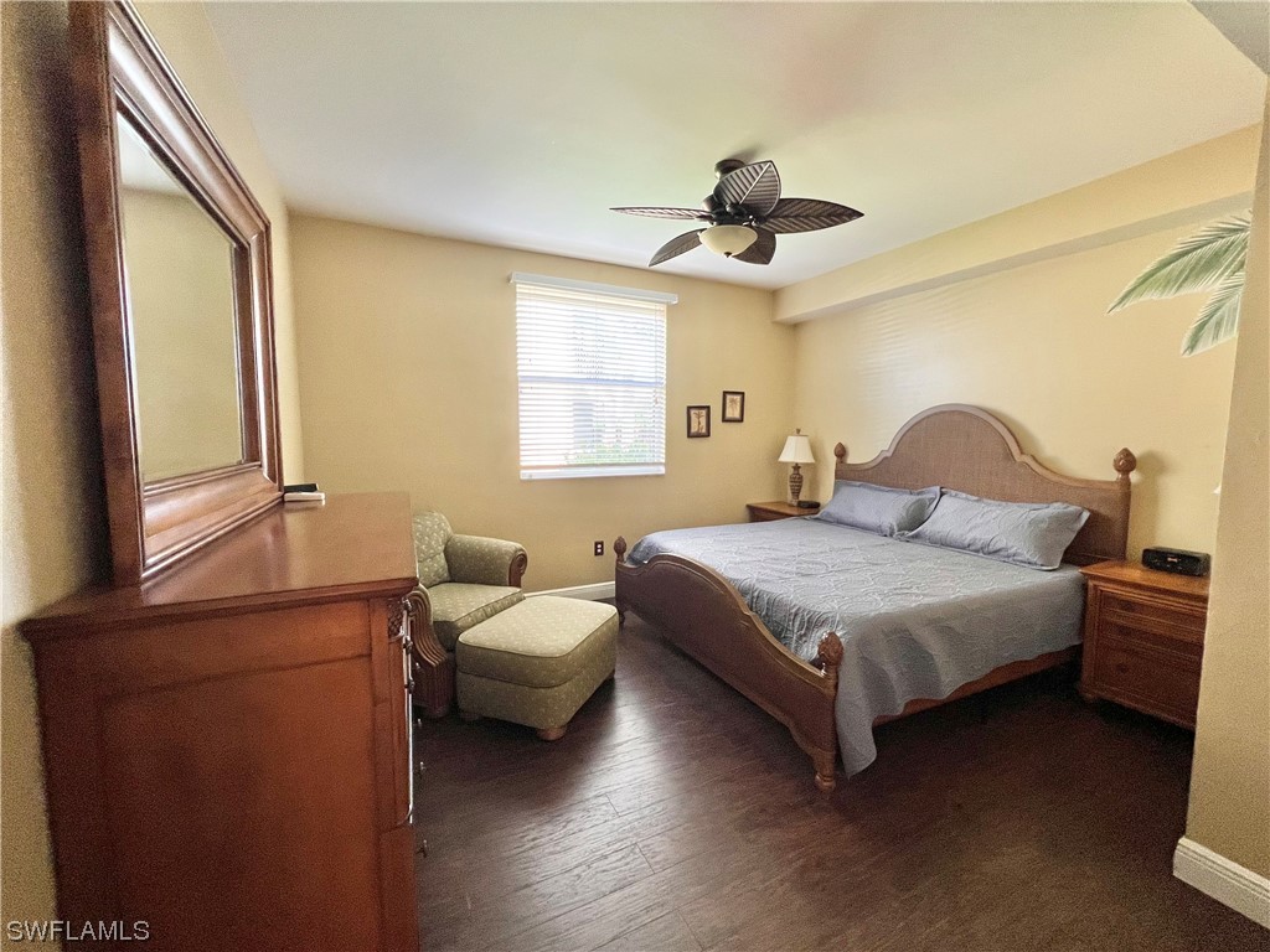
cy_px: 476
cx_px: 635
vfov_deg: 89.9
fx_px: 477
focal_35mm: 13
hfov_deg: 106.2
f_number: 1.8
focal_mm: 1.57
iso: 200
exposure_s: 1/60
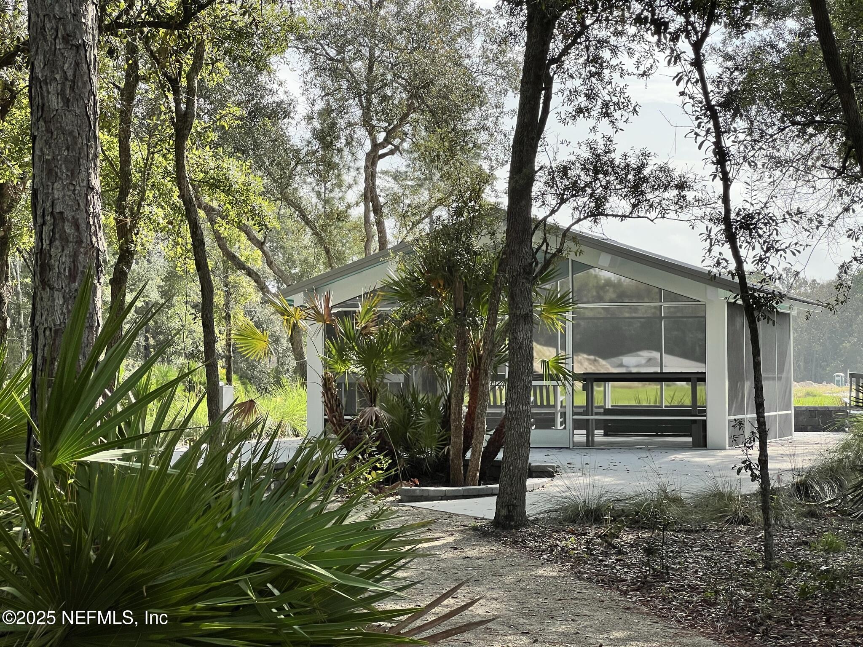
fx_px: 1920
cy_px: 324
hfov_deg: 25.3
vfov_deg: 19.1
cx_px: 432
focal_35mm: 77
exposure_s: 1/769
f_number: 2.8
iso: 32
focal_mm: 9
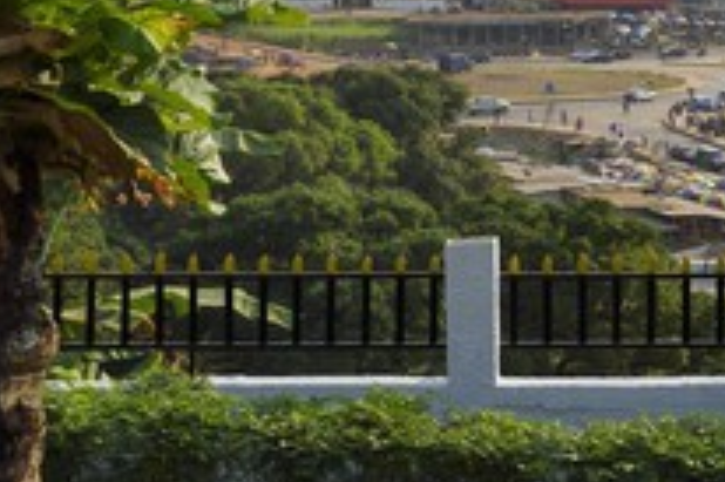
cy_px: 84
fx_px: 1972
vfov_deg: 13.9
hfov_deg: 20.4
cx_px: 641
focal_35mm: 98
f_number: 14
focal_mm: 48
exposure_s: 1/160
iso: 200
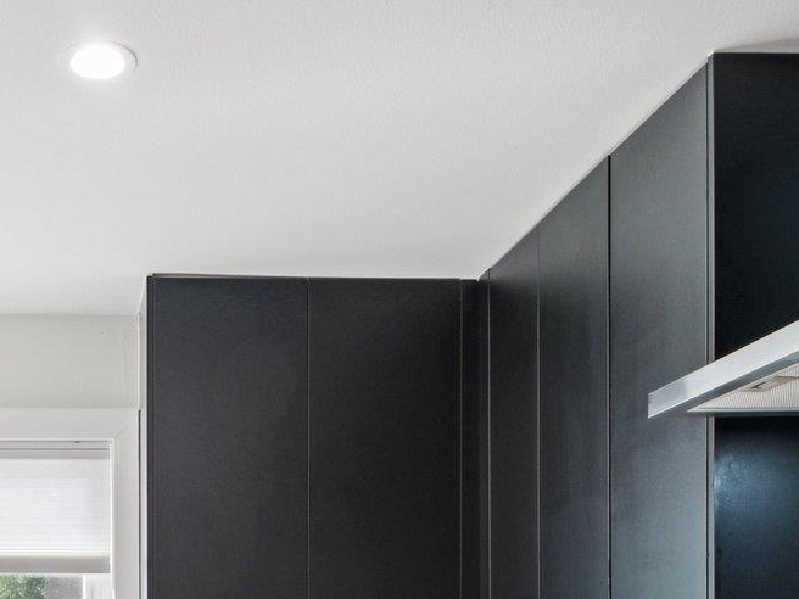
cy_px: 639
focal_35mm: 45
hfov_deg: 39.5
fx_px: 1039
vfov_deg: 29.4
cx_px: 101
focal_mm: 10
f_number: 8
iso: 400
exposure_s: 1/15
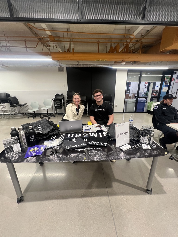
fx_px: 89
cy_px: 118
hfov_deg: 89.9
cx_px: 89
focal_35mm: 13
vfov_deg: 106.2
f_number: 1.8
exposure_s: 1/50
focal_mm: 1.57
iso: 250
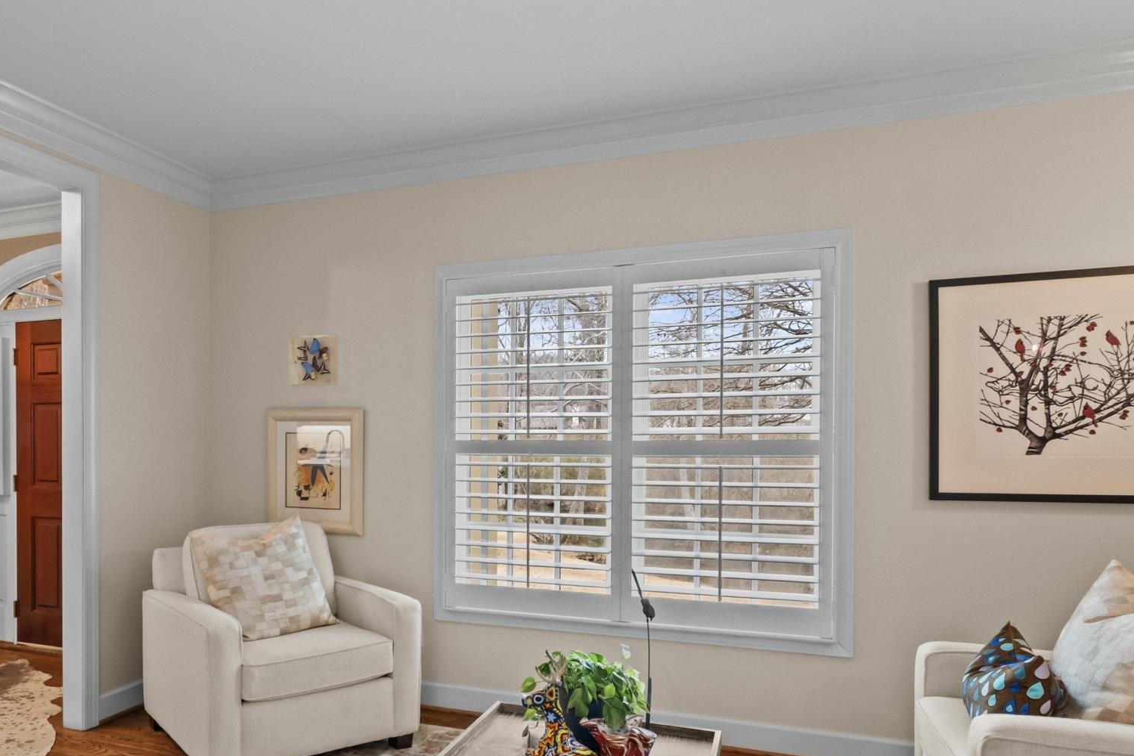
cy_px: 448
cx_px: 409
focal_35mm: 25
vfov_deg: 51.0
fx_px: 787
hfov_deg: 70.1
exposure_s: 1/2
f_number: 8
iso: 800
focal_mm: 10
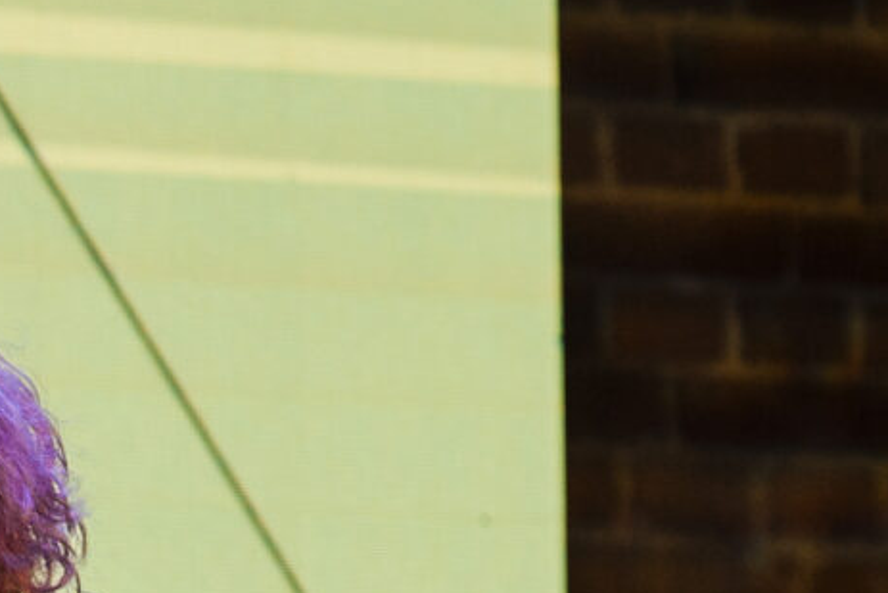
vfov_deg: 2.2
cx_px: -1500
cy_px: 815
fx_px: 15273
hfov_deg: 3.3
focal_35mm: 619
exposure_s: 1/200
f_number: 2.8
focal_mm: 75
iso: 160
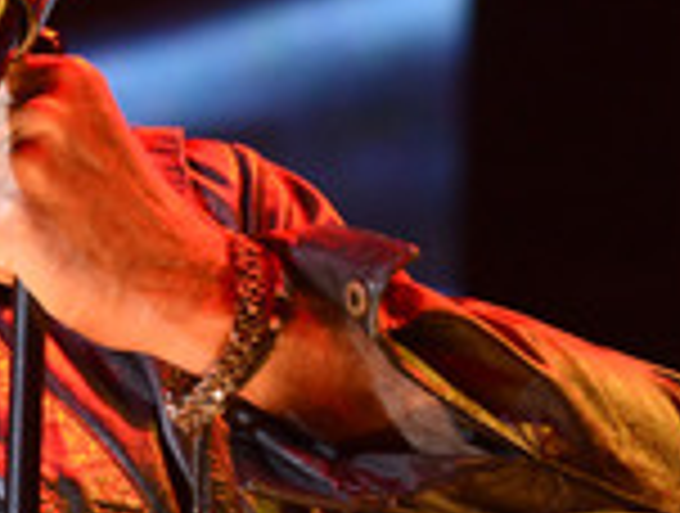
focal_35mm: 292
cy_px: 216
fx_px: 5750
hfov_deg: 6.8
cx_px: 65
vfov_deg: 5.1
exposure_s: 1/320
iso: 2500
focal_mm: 102
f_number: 4.5
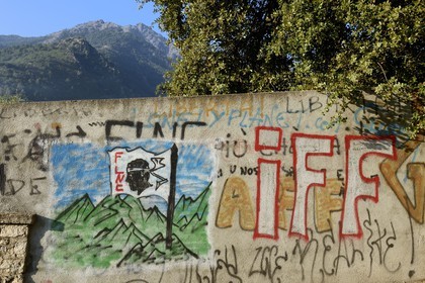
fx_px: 449
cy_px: 142
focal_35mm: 38
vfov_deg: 35.1
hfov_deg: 50.7
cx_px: 212
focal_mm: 38
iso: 200
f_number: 9
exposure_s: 1/200
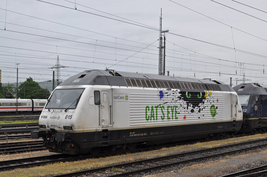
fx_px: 389
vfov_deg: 25.7
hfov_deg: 37.9
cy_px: 88
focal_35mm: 52
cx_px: 134
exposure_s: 1/20
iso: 500
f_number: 11
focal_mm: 35
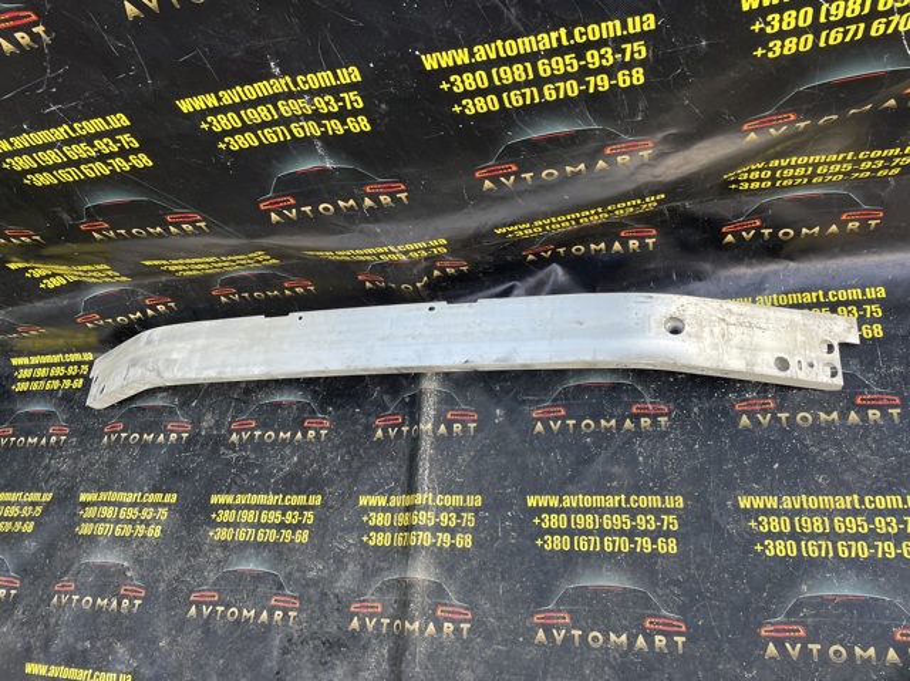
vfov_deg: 53.0
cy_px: 340
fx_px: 683
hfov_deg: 67.3
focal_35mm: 26
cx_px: 455
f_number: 1.6
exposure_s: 1/121
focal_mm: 4.2
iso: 80
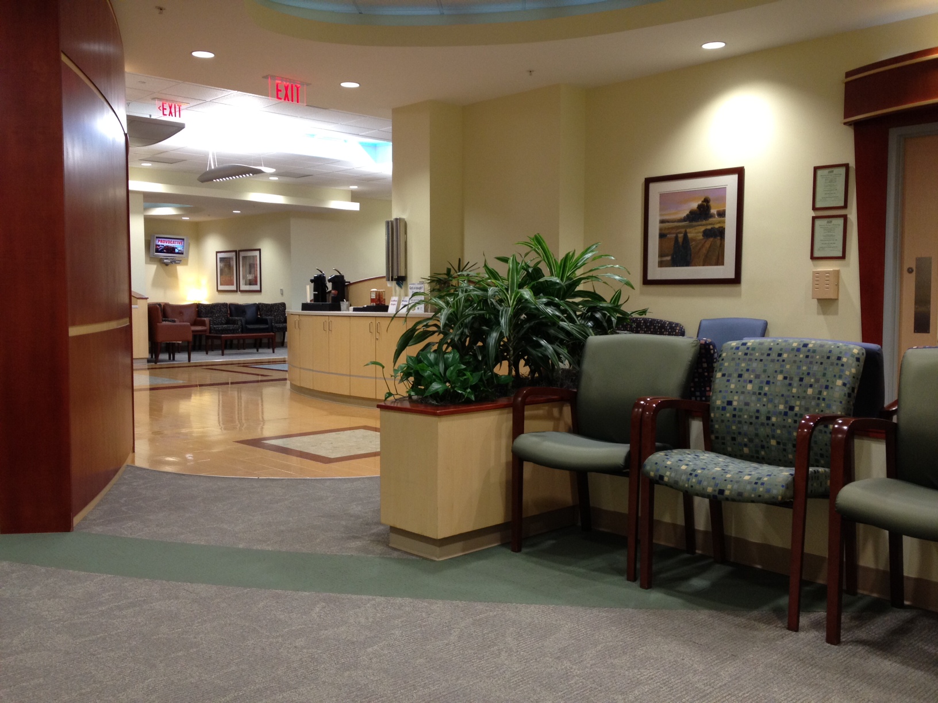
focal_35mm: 35
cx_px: 469
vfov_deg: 40.7
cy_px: 352
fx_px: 948
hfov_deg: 52.6
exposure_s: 1/20
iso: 125
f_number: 2.4
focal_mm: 4.28
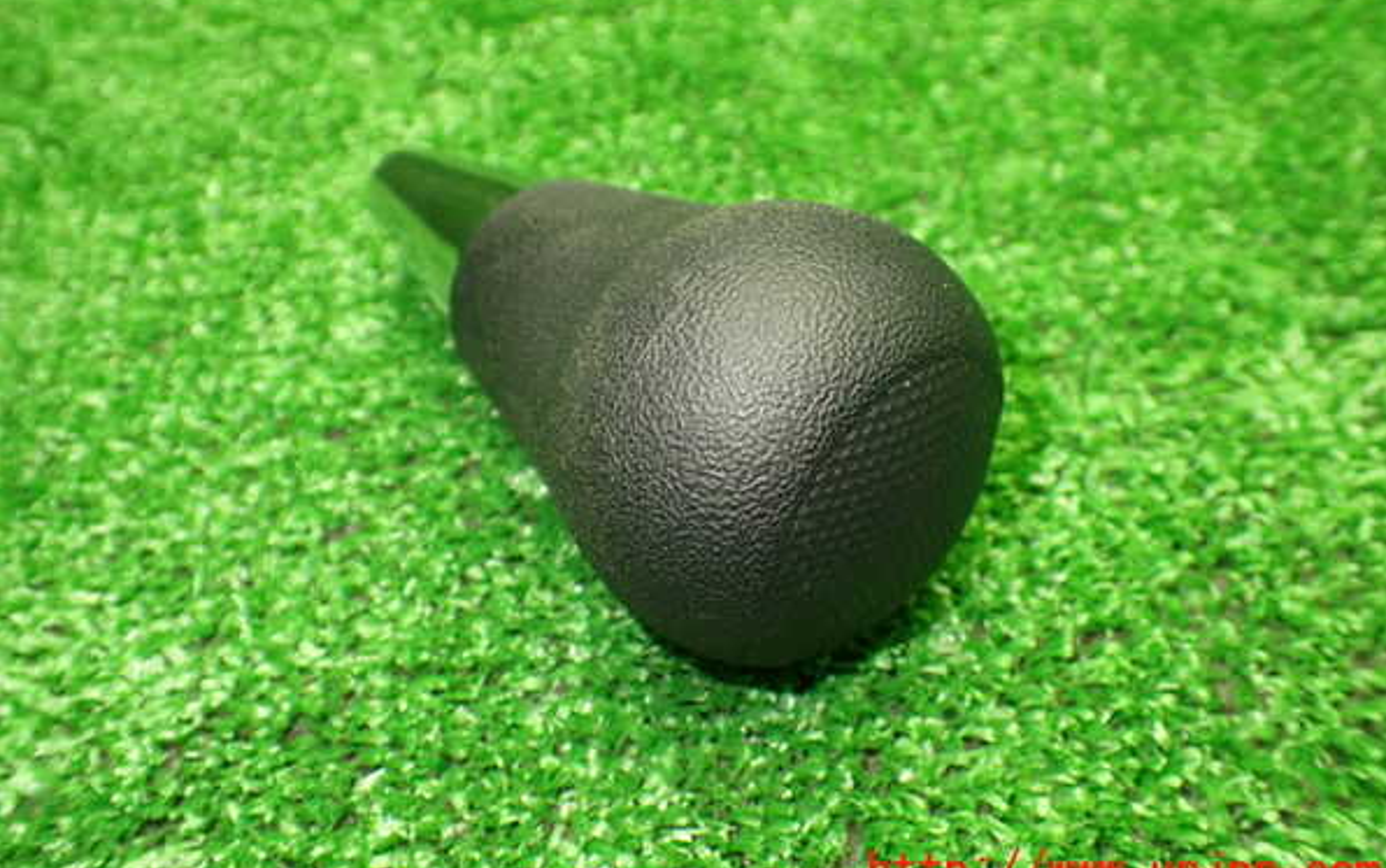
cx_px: 695
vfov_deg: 39.4
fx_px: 1209
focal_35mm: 32
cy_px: 379
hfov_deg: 59.6
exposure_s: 1/125
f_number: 2.3
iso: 800
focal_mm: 5.4
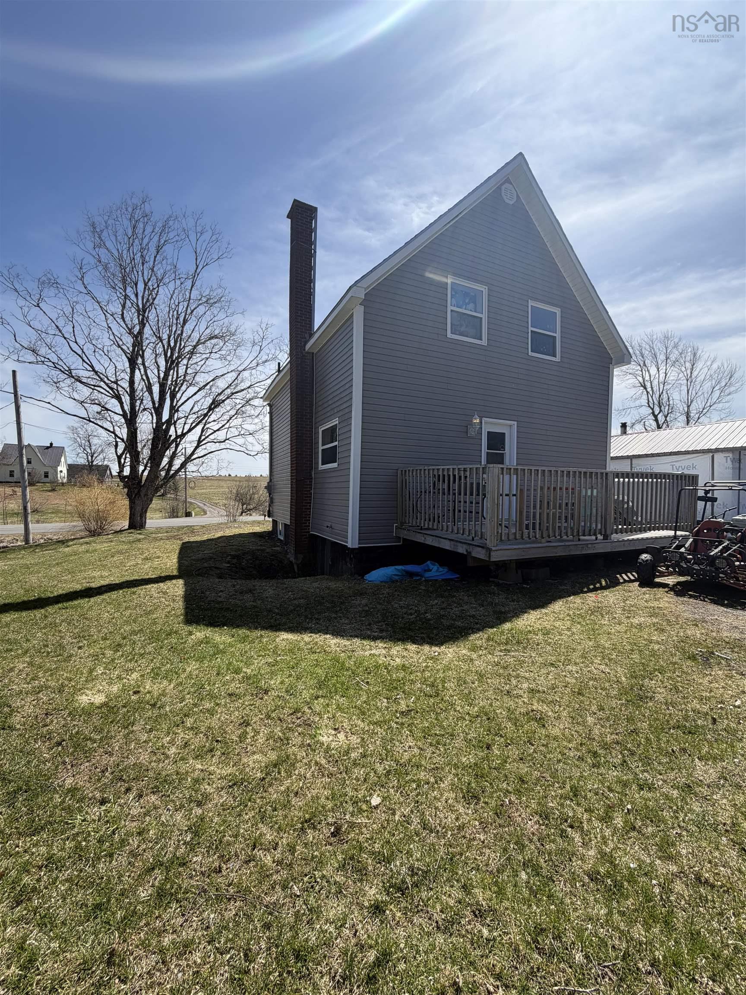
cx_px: 373
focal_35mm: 14
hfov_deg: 85.7
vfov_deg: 102.1
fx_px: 402
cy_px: 498
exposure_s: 1/770
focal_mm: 2.22
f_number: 2.2
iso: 32
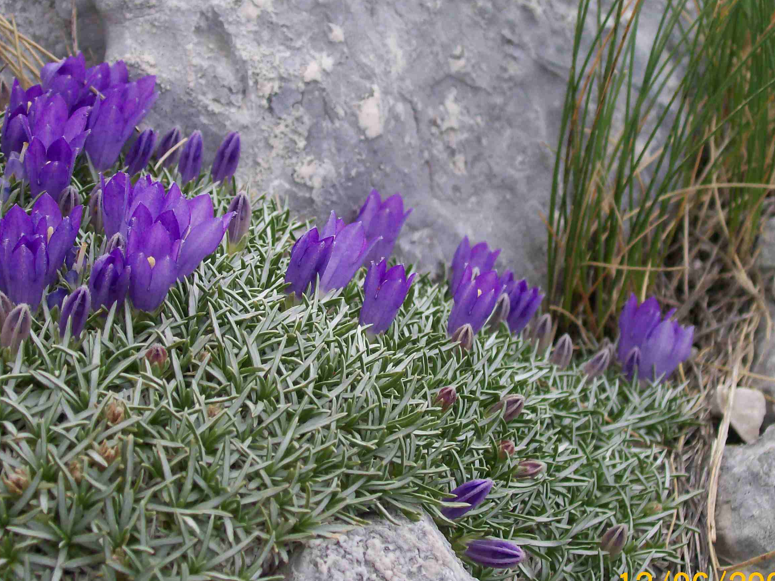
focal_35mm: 74
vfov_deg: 19.9
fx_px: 1657
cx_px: 342
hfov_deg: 26.3
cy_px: 295
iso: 80
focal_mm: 9.4
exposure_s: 1/666
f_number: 3.4
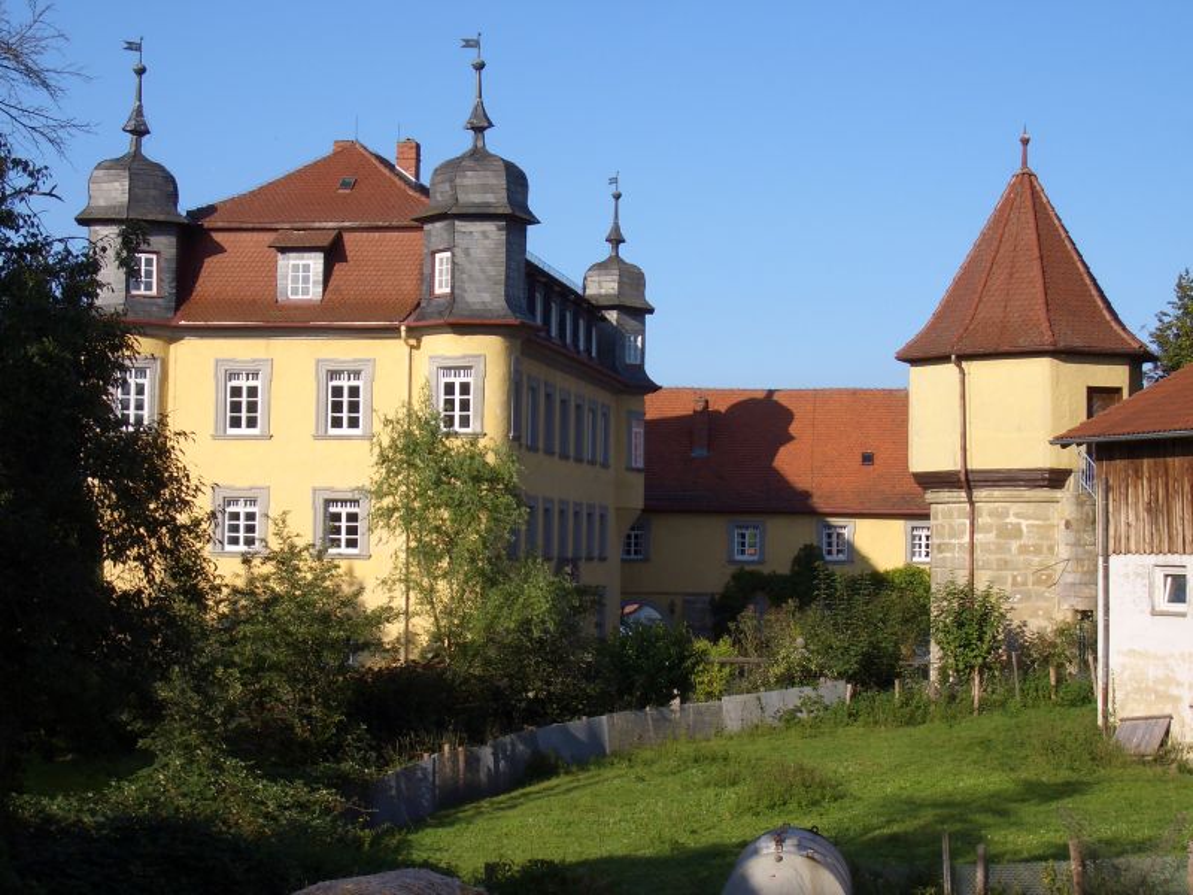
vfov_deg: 23.7
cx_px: 596
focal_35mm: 62
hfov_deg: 31.2
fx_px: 2137
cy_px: 448
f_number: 5.6
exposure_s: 1/250
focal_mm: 10.2
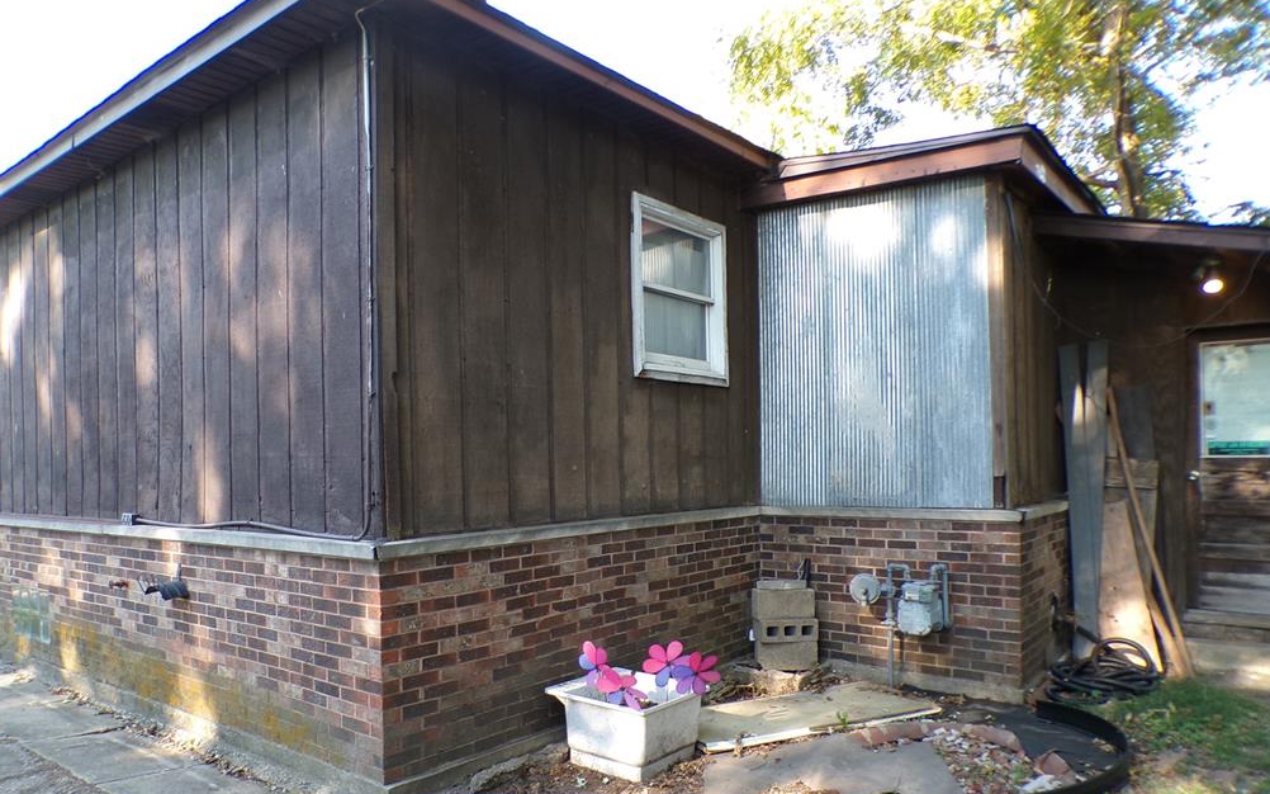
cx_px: 639
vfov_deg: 47.4
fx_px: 900
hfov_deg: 70.4
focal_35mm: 26
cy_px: 459
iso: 100
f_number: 3
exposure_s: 1/60
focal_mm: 4.3
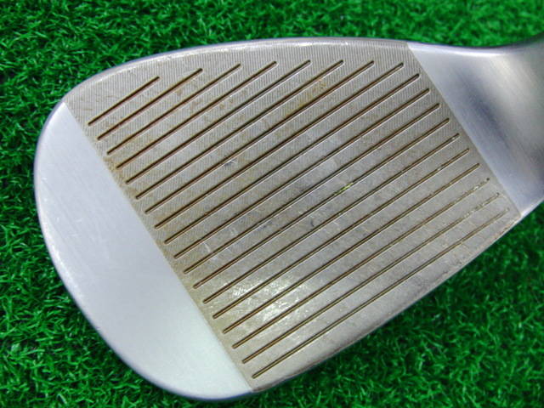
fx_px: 581
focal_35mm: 37
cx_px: 272
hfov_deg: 50.1
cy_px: 204
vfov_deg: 38.7
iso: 400
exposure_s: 1/40
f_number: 3.6
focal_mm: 6.42
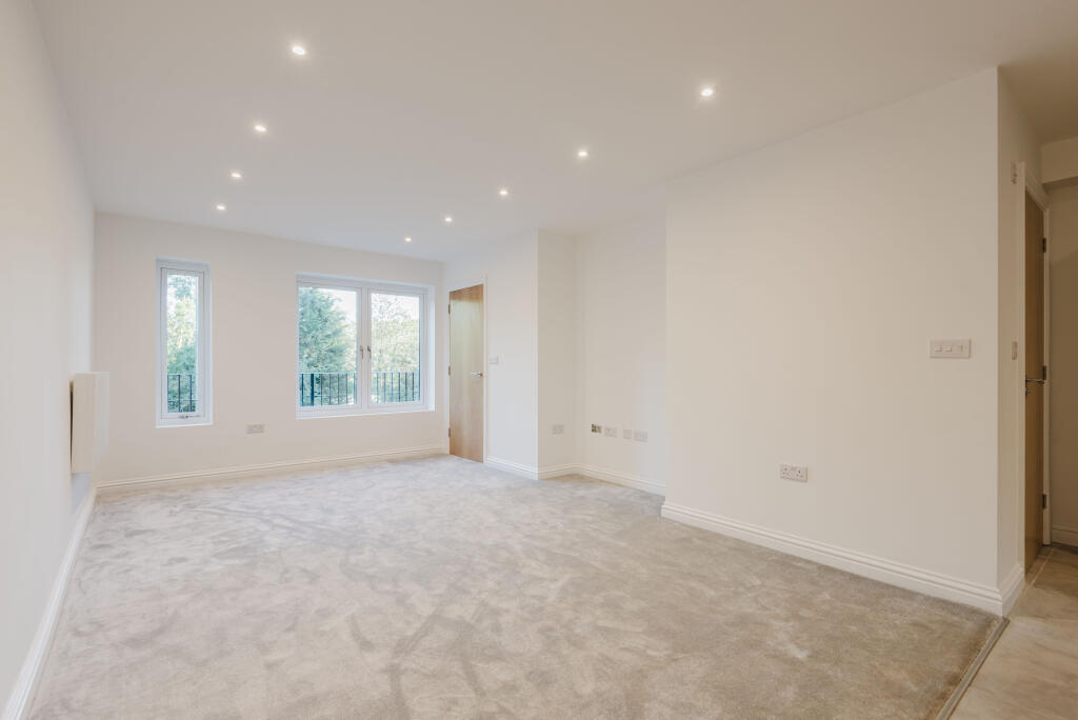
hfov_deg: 96.7
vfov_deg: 73.8
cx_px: 539
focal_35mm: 16
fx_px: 479
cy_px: 360
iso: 100
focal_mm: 16
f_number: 8
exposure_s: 1/13
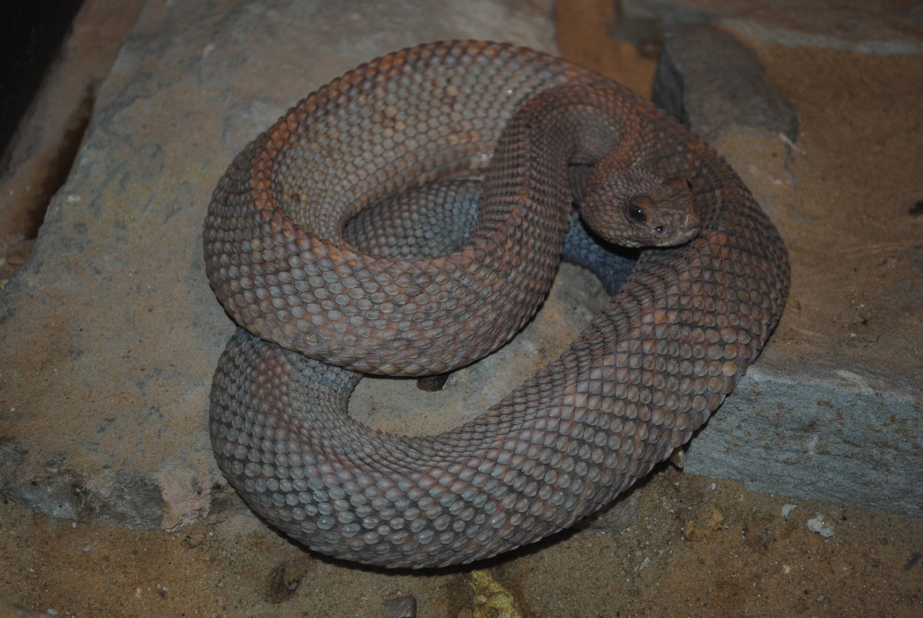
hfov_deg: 24.6
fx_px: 2118
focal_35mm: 82
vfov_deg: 16.6
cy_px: 309
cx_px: 462
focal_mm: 55
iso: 200
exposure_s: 1/60
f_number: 5.6
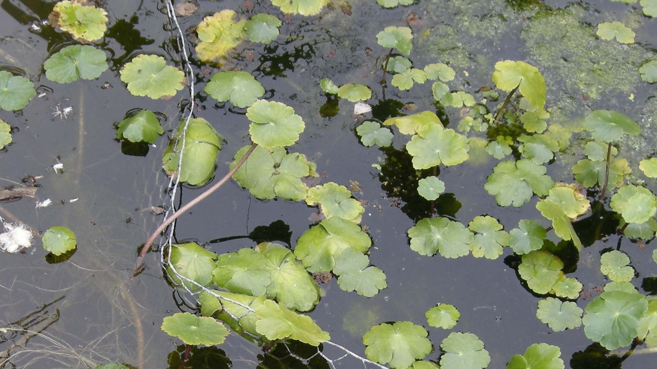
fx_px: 1498
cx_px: 247
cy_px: 475
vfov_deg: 13.6
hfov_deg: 24.7
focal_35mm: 86
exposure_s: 1/79
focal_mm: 7.5
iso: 64
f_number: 3.8
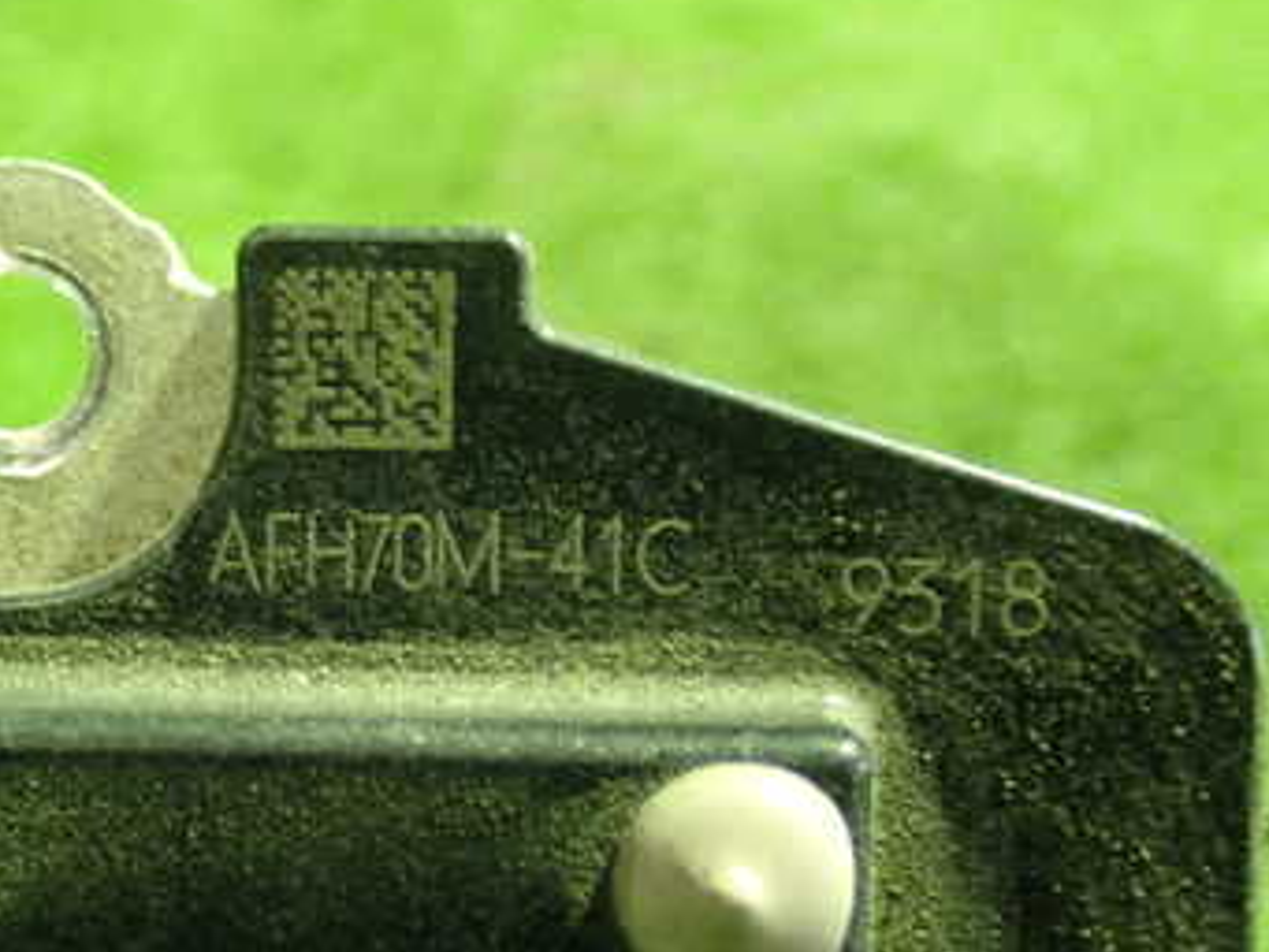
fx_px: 3227
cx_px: 331
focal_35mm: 88
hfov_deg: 22.1
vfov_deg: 16.7
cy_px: 662
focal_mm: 9.01
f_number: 3.2
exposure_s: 1/15
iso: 800
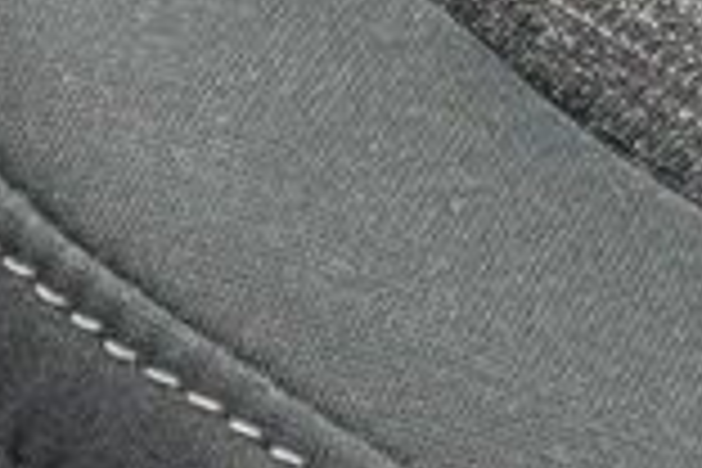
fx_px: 6376
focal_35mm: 327
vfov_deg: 4.1
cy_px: 1278
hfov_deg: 5.9
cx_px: -1215
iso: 80
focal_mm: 6.76
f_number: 1.78
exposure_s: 1/204
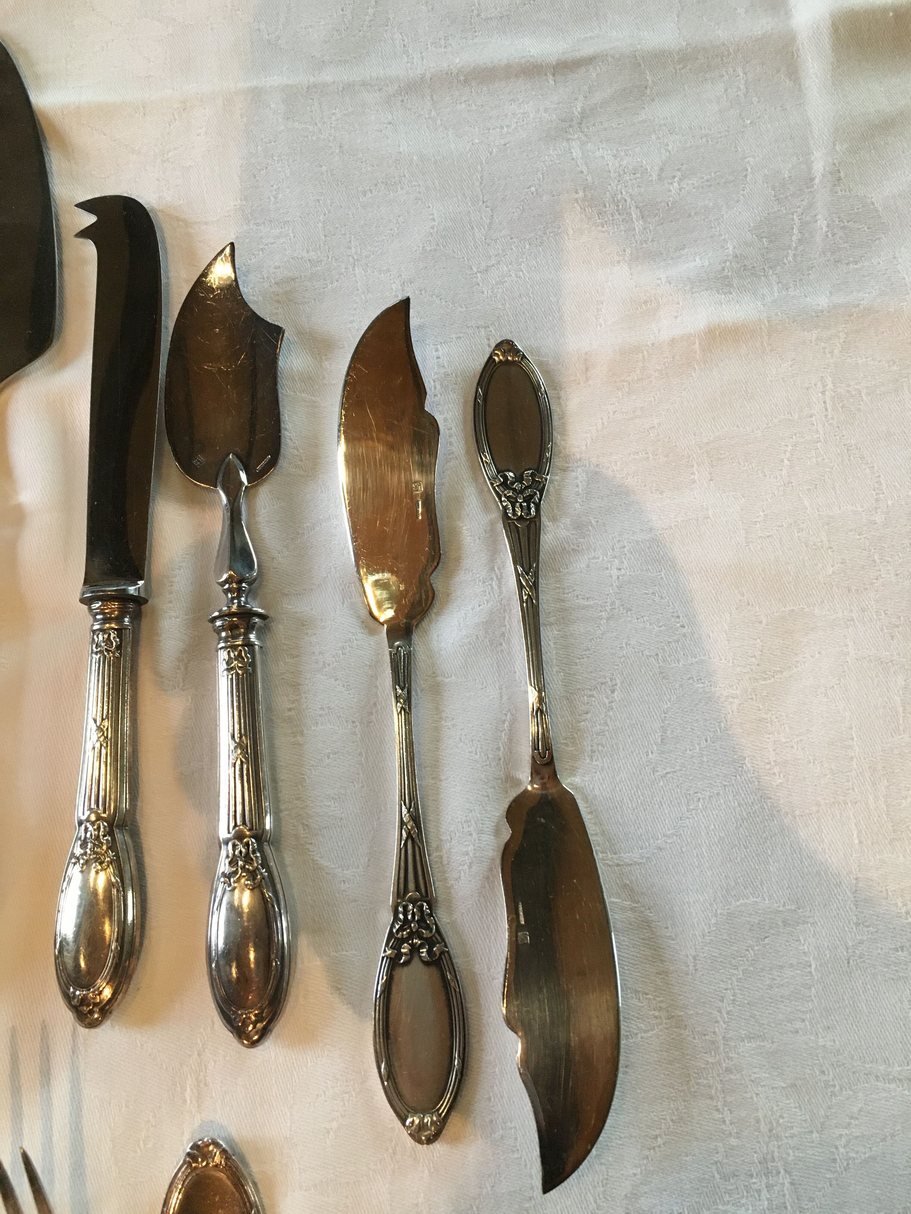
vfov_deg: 61.7
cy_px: 607
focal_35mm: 29
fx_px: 1018
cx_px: 456
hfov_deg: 48.2
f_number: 2.2
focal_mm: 4.15
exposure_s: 1/33
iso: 250
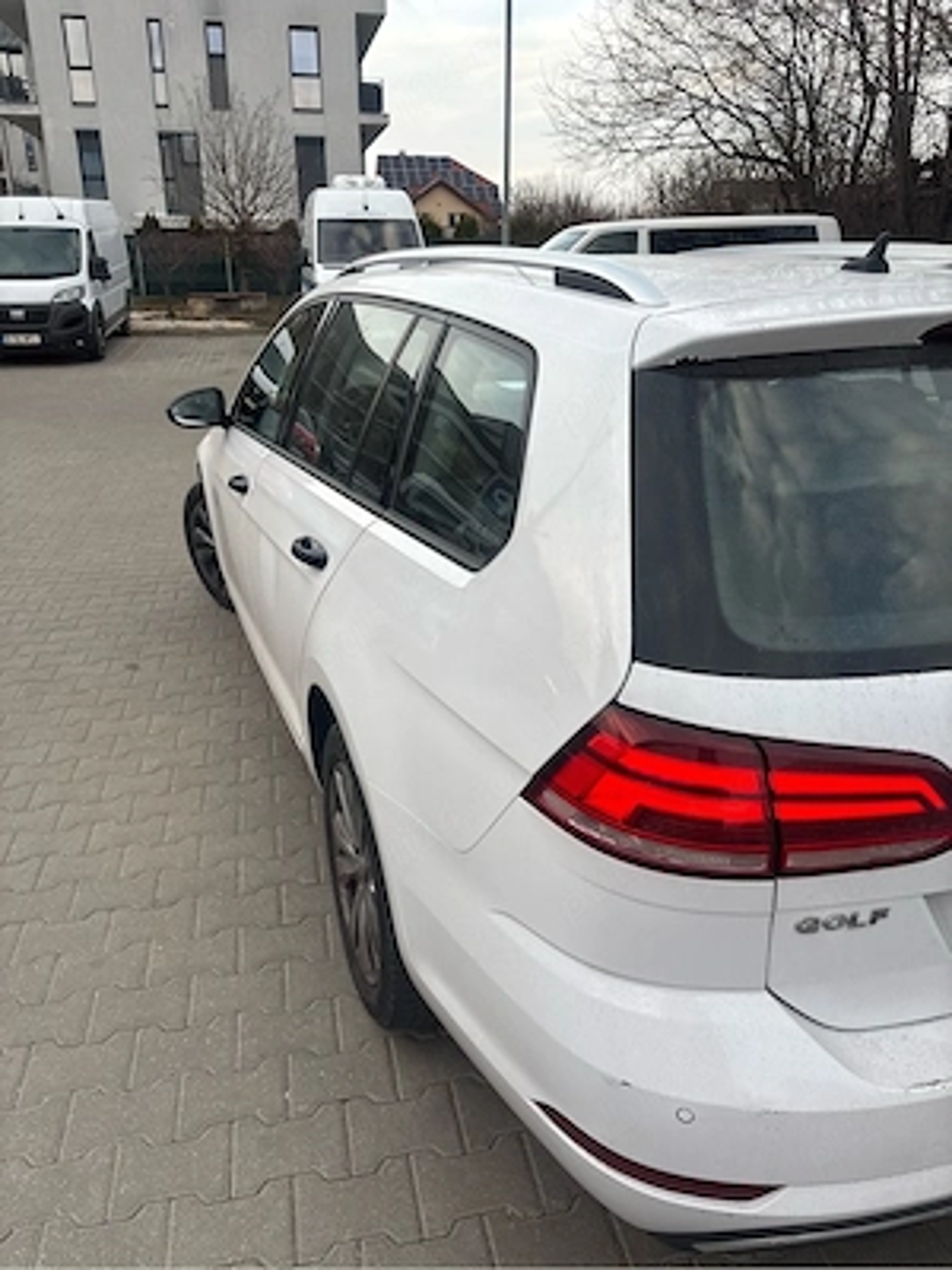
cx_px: 476
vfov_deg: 67.3
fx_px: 953
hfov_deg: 53.1
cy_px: 635
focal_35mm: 26
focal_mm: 5.96
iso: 50
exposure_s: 1/354
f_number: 1.6
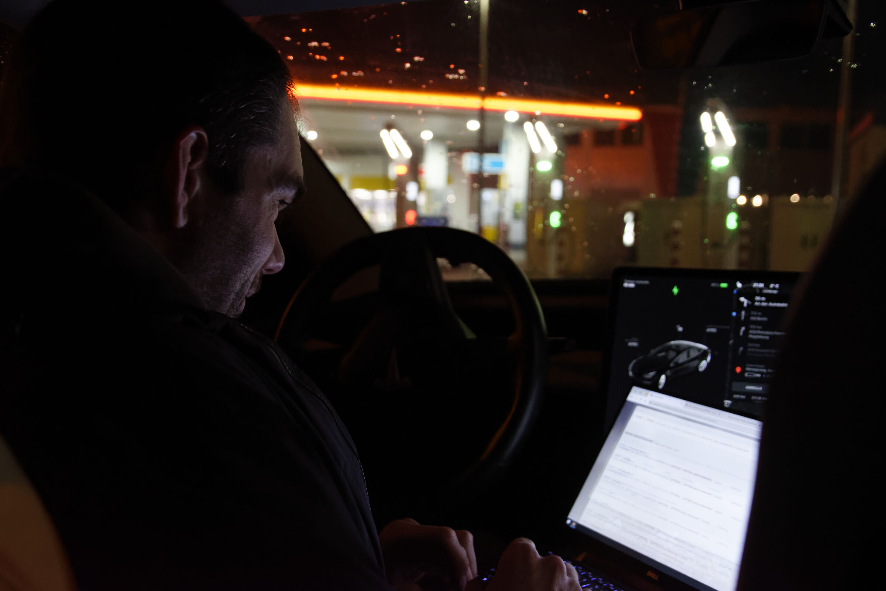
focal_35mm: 39
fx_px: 960
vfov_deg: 34.2
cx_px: 443
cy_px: 296
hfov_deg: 49.6
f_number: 4
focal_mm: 26
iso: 6400
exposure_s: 1/60
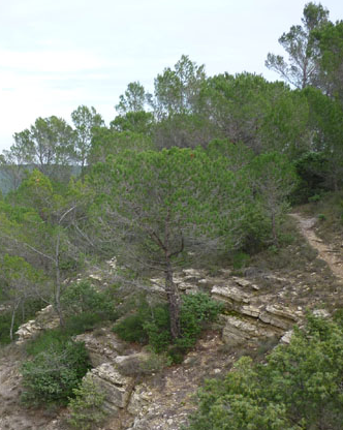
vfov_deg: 30.2
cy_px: 299
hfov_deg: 23.8
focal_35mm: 62
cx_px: 27
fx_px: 788
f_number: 2.8
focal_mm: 5.5
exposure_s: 1/250
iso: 80
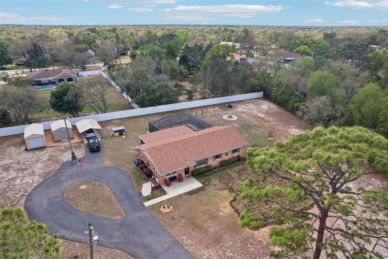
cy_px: 130
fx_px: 237
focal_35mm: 22
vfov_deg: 57.2
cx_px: 194
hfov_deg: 78.6
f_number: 2.8
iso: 400
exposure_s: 1/1000
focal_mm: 8.4
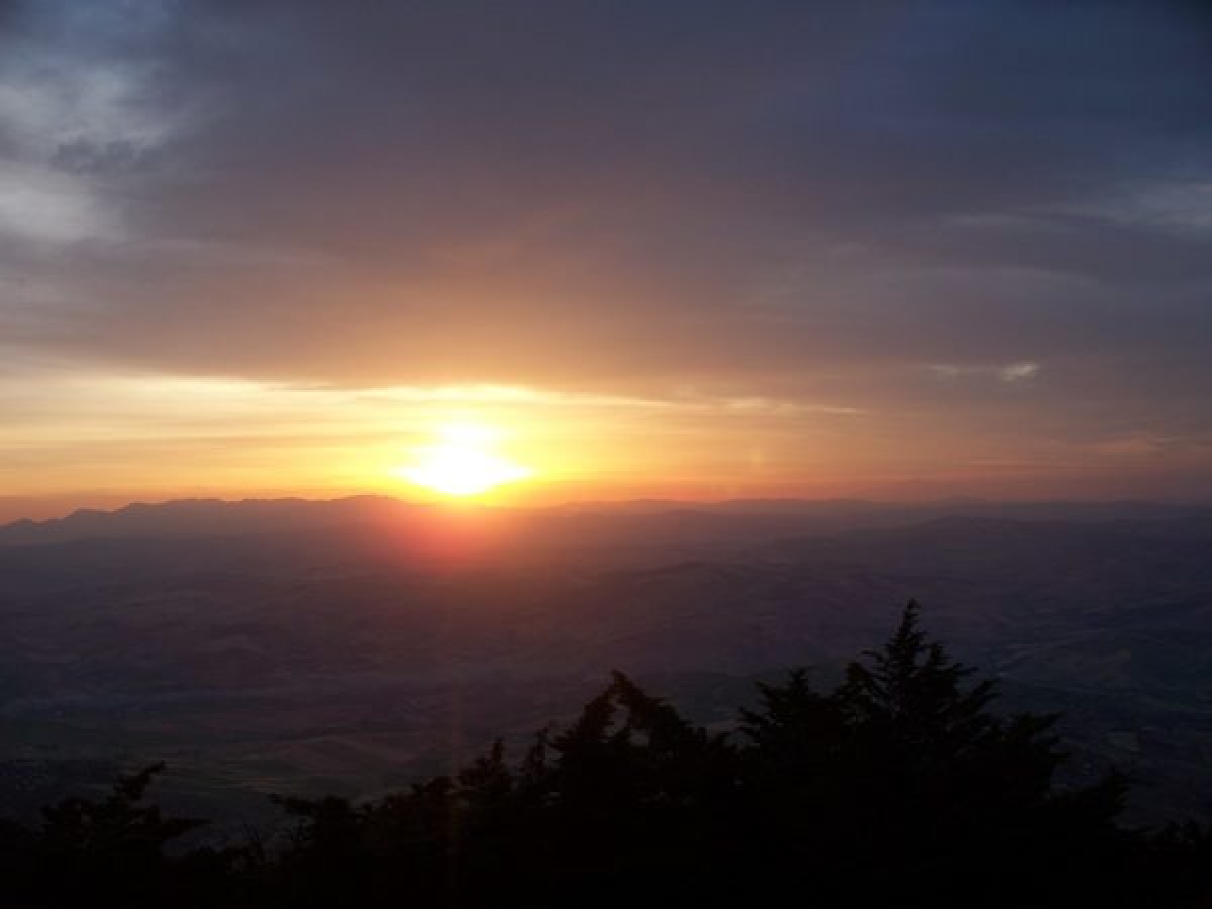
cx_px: 606
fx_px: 1260
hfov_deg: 51.4
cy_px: 454
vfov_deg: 39.7
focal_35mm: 36
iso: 64
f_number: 2.8
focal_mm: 7.54
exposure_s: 1/250
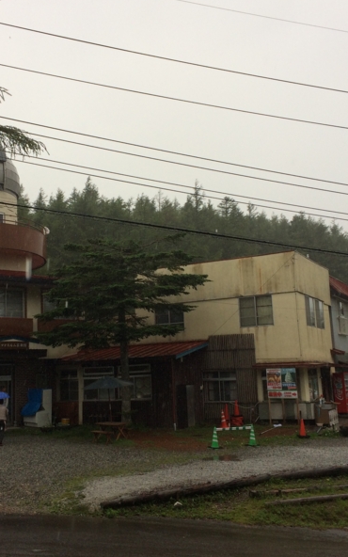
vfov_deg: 46.2
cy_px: 276
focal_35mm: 43
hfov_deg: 29.8
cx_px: 134
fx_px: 653
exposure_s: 1/1053
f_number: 2.2
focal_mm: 4.12
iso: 32
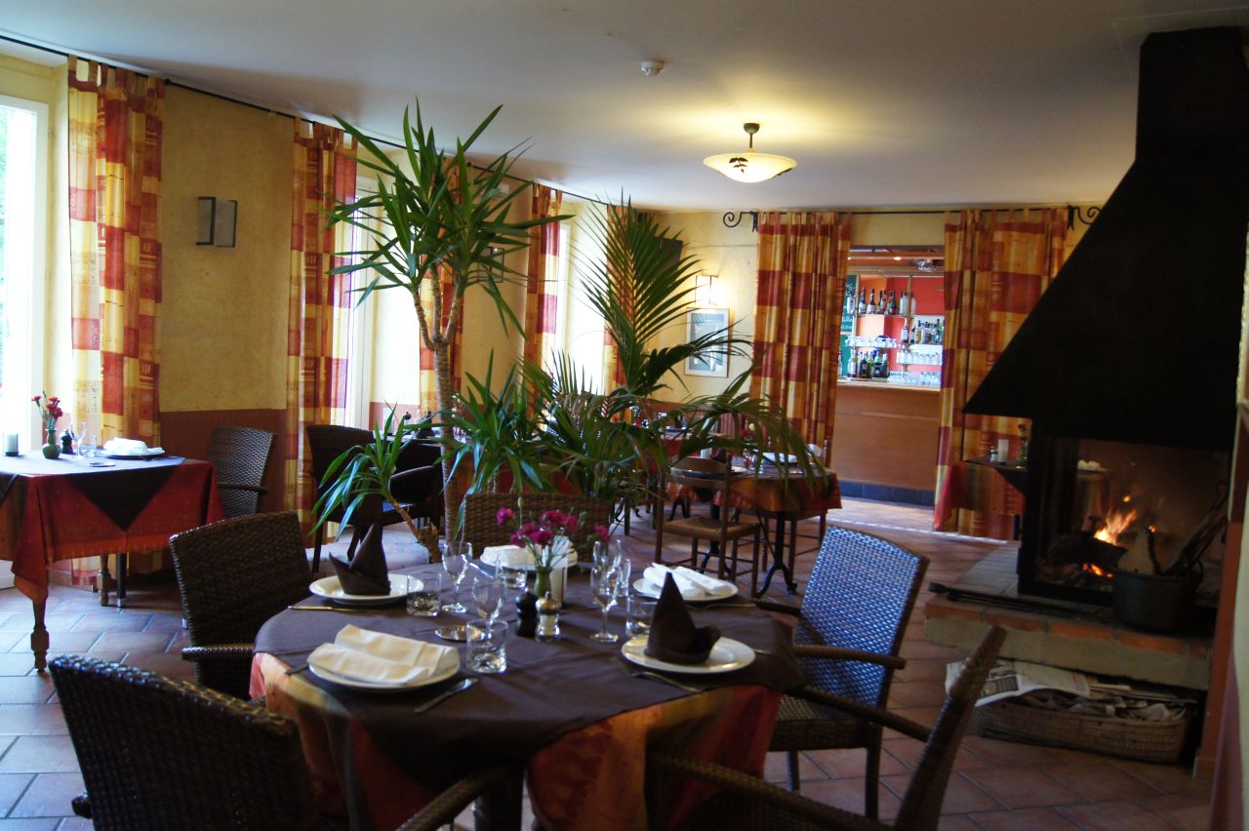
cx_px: 624
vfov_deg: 43.6
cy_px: 416
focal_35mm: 30
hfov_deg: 62.0
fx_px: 1040
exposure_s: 1/30
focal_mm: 20
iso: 1600
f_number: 3.5
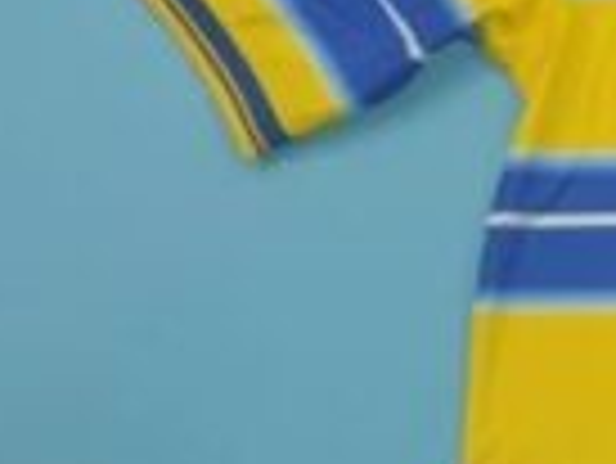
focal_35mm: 126
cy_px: 207
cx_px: 1030
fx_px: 2244
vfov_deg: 11.8
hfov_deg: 14.2
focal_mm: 20
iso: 200
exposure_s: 1/200
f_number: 3.8
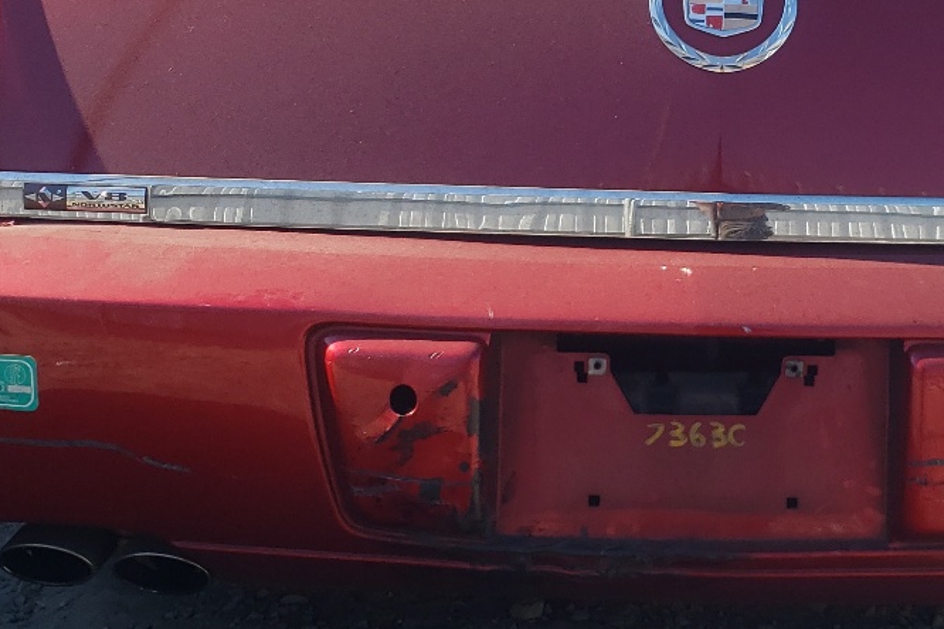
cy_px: 214
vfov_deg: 20.9
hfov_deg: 30.4
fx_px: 1704
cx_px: 723
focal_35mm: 65
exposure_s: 1/1429
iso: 50
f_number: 1.5
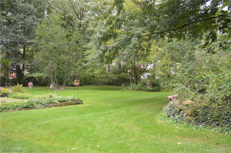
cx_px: 116
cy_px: 76
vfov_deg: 36.8
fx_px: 231
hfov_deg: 53.2
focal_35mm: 36
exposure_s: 1/125
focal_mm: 24
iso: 320
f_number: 5.6
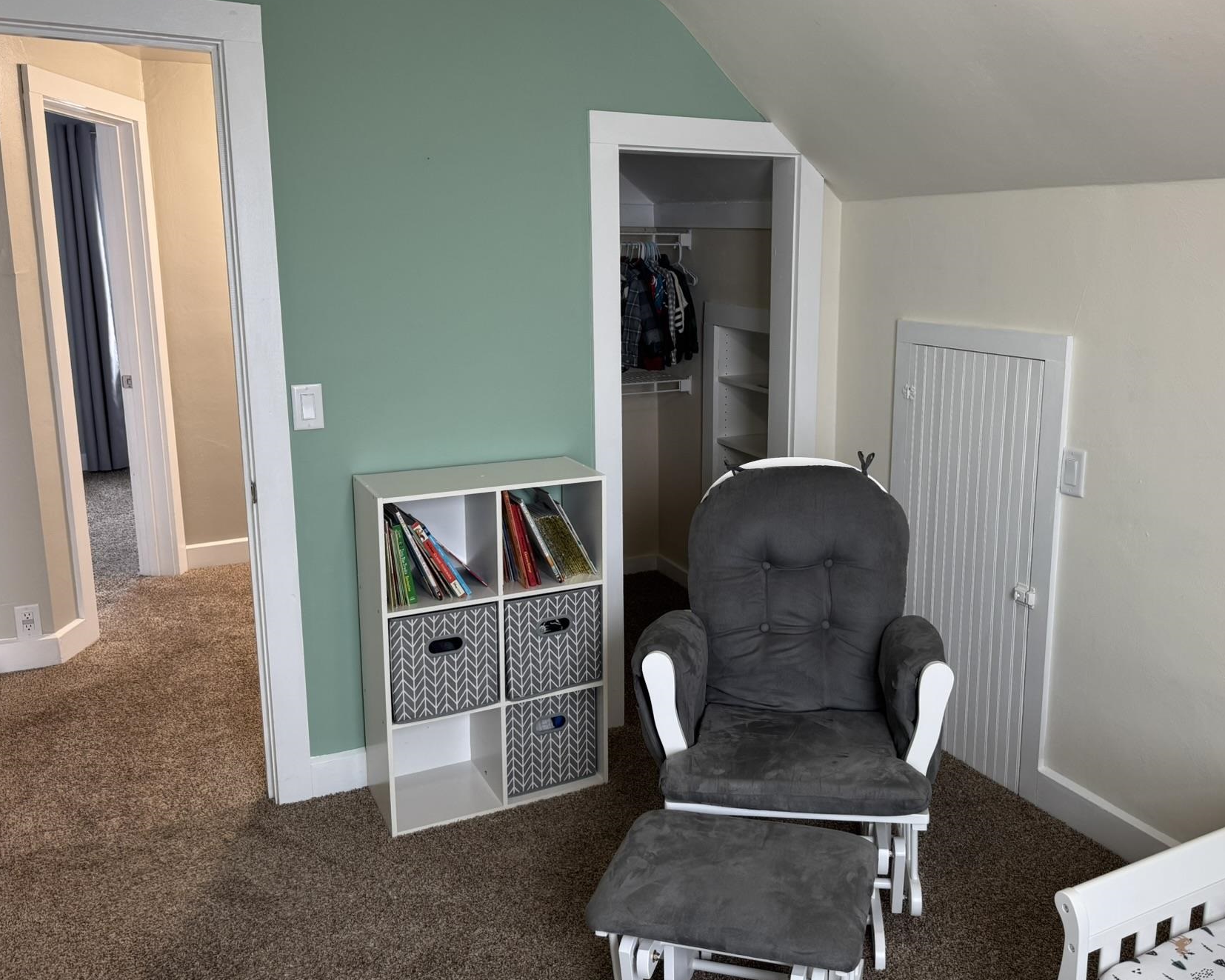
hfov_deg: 60.1
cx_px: 707
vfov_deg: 49.9
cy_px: 452
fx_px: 1051
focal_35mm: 29
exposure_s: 1/60
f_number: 1.78
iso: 160
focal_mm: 6.76
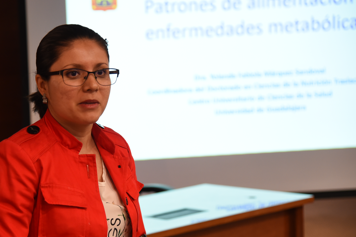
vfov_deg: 12.1
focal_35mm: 113
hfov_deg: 18.0
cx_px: 97
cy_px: 150
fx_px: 1117
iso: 1600
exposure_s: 1/40
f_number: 4
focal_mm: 75
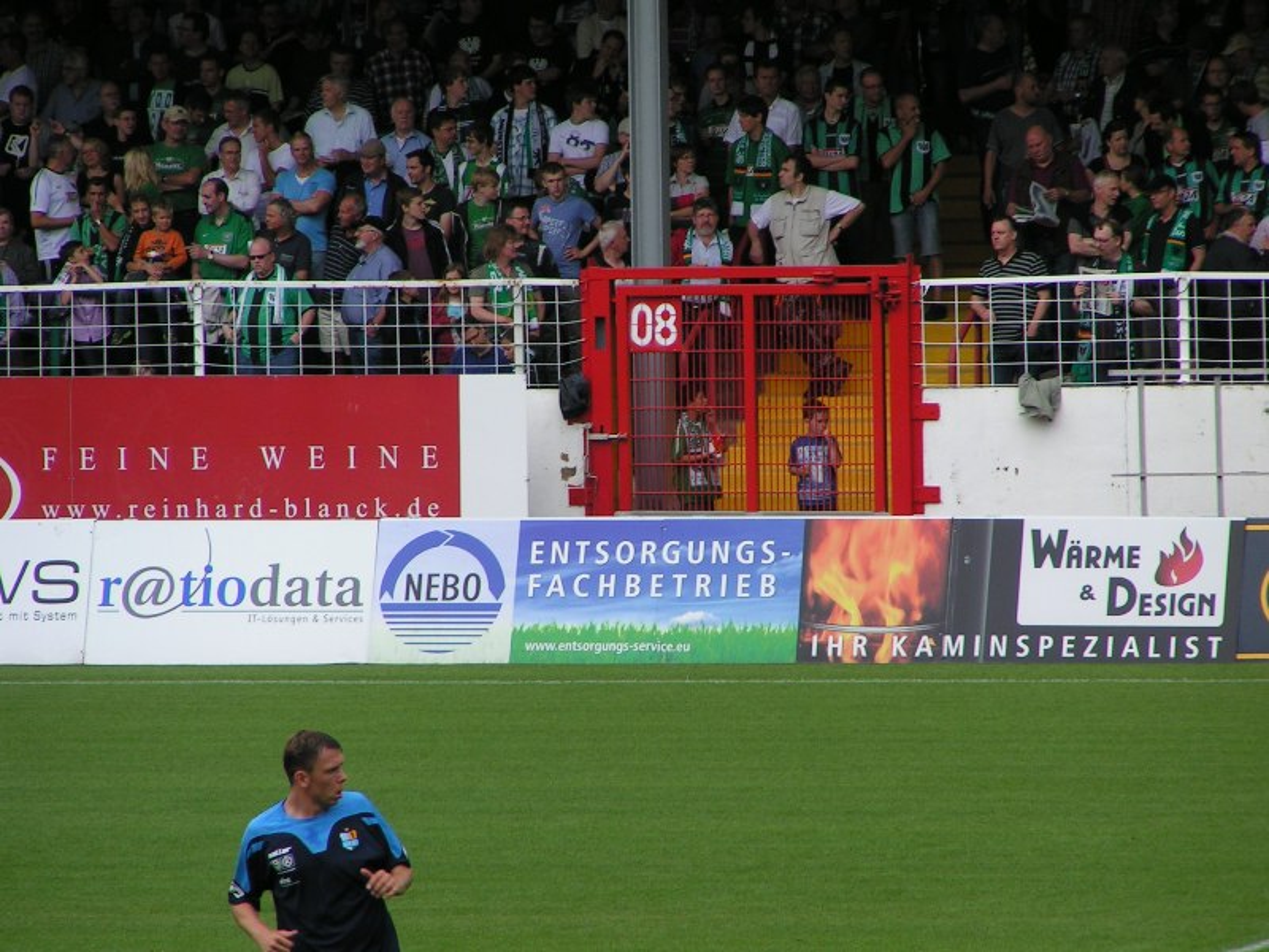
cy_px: 476
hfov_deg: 5.2
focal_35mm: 380
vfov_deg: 3.9
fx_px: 13931
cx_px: 634
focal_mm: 58
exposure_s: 1/400
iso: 50
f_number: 4.5
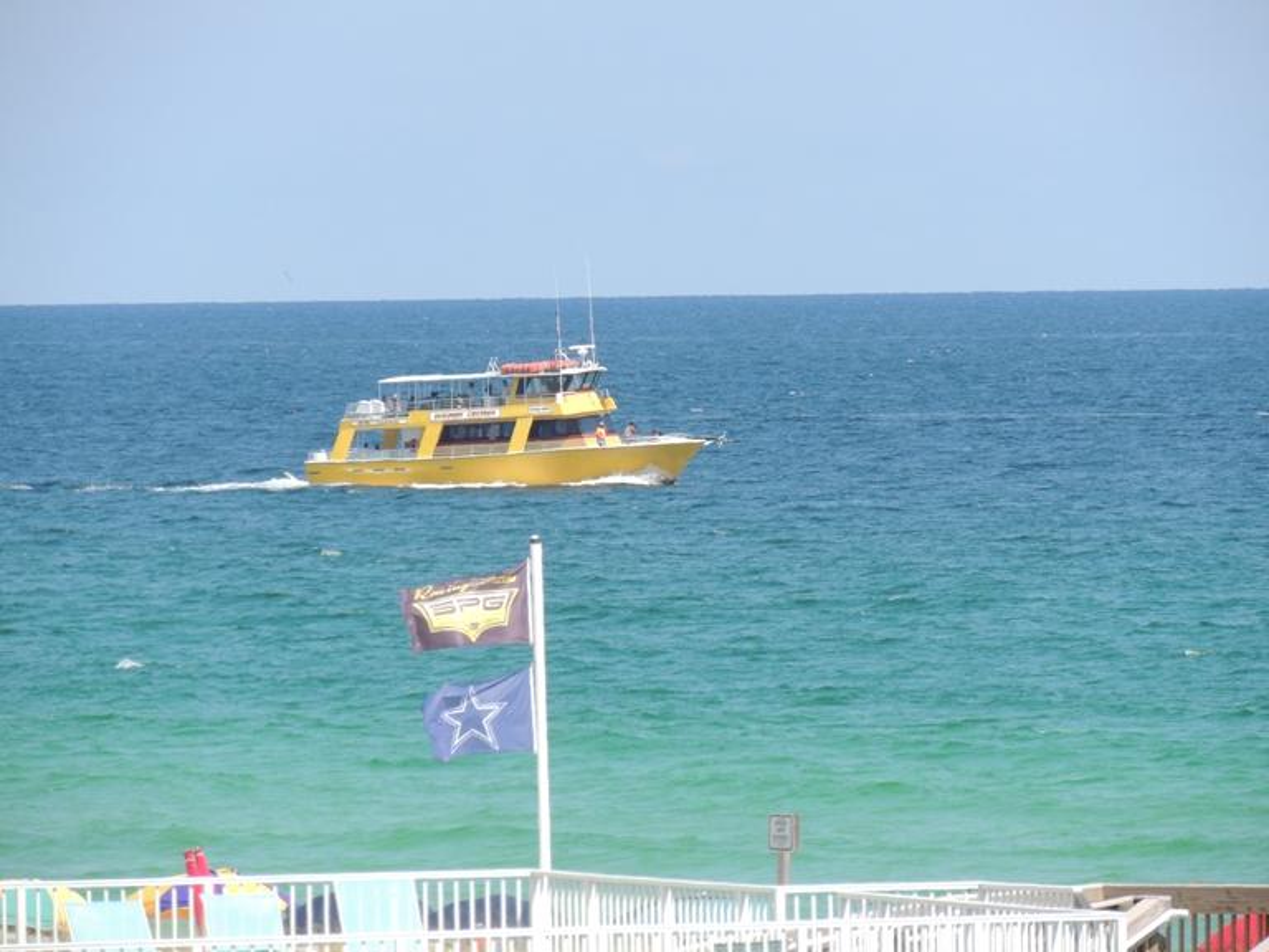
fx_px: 17230
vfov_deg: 3.2
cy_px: 476
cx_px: 634
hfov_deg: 4.2
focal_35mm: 470
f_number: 4.9
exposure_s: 1/800
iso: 180
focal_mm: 83.8
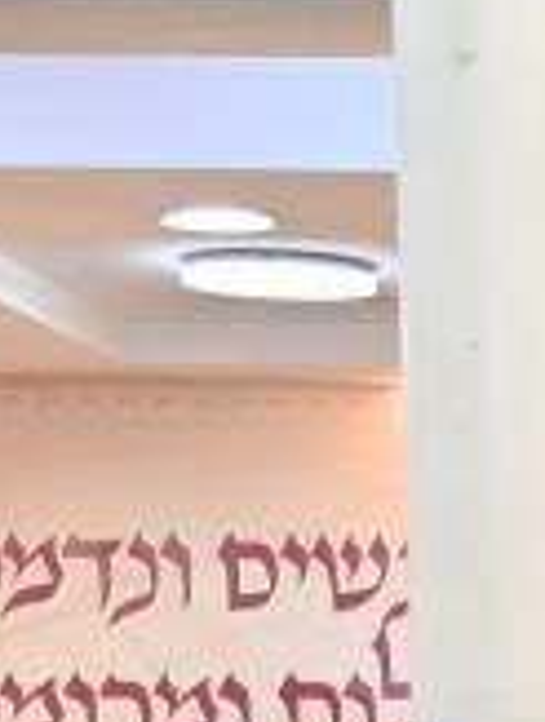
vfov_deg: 8.3
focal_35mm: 229
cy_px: 1380
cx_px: 1755
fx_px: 4788
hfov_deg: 5.9
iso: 1250
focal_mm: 38
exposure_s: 1/400
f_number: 4
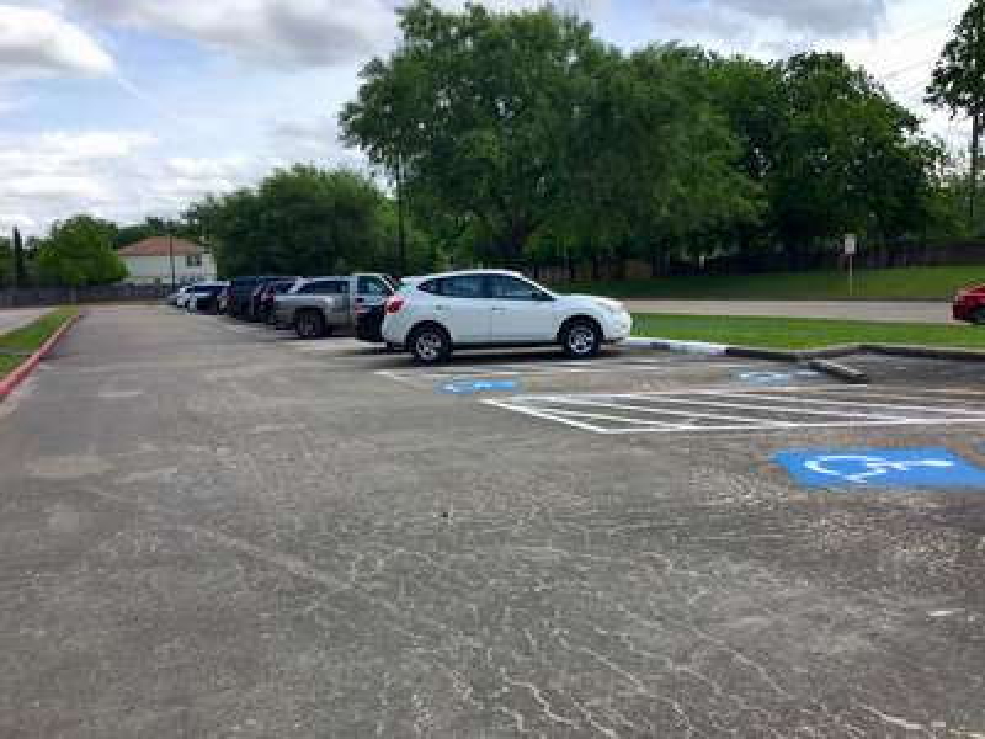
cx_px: 492
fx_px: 825
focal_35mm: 29
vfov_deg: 48.2
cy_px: 370
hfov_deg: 61.7
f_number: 2.2
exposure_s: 1/1068
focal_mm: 4.15
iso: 25
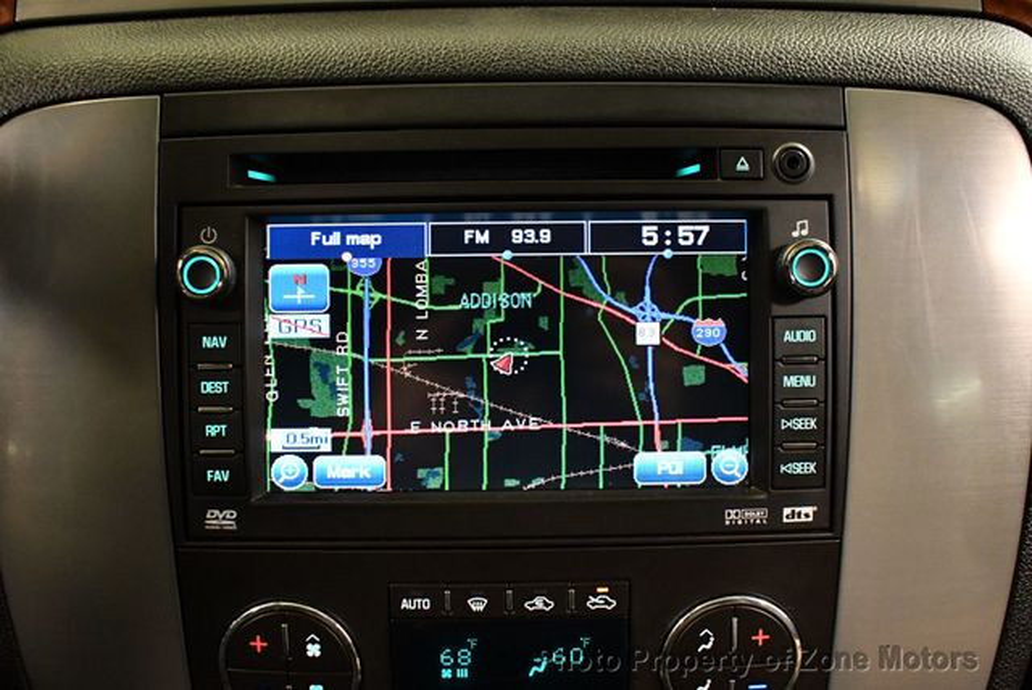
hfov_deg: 53.1
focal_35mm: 36
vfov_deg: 36.9
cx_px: 516
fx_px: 1033
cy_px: 345
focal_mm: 18
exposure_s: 1/60
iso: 3200
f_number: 3.5
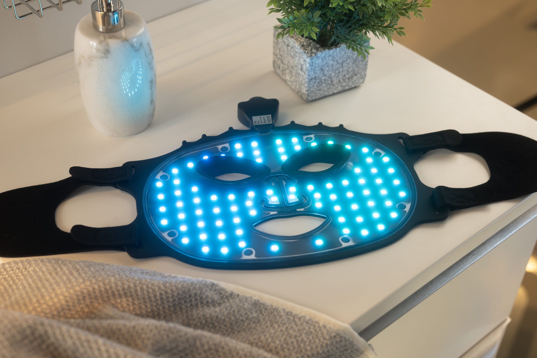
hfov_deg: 39.6
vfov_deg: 27.0
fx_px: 746
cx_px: 268
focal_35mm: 50
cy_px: 179
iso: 100
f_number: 4
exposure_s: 1/5
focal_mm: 50
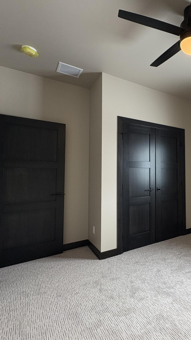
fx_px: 189
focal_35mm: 21
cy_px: 167
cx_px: 182
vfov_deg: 83.8
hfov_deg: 46.6
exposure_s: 1/80
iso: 250
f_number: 2.2
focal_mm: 2.22
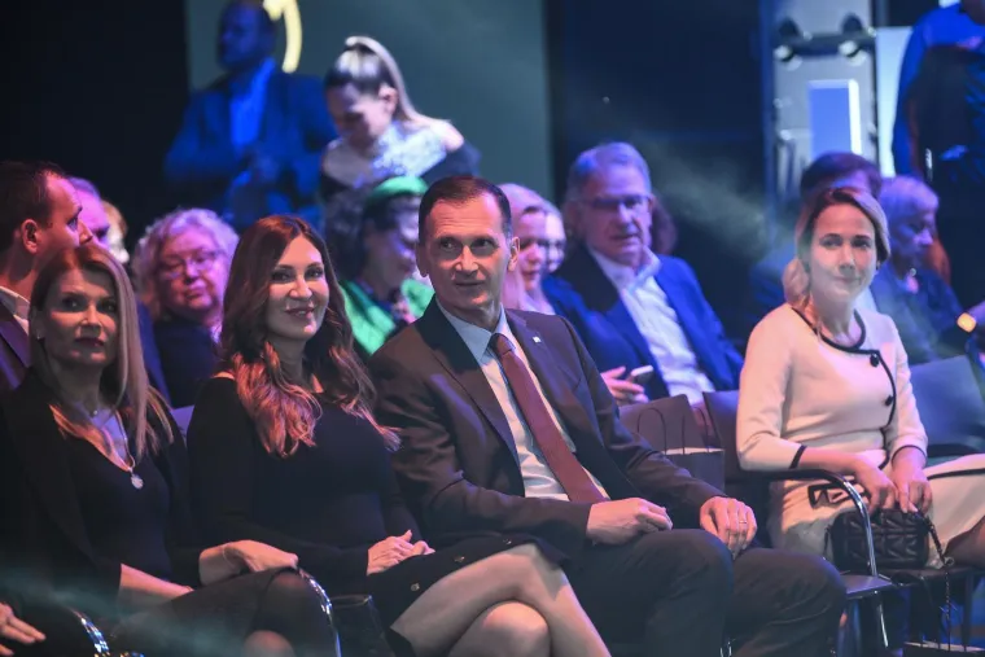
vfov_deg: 7.6
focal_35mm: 180
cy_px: 328
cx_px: 492
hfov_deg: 11.4
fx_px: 4926
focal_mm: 180
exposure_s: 1/200
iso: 2000
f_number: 2.8
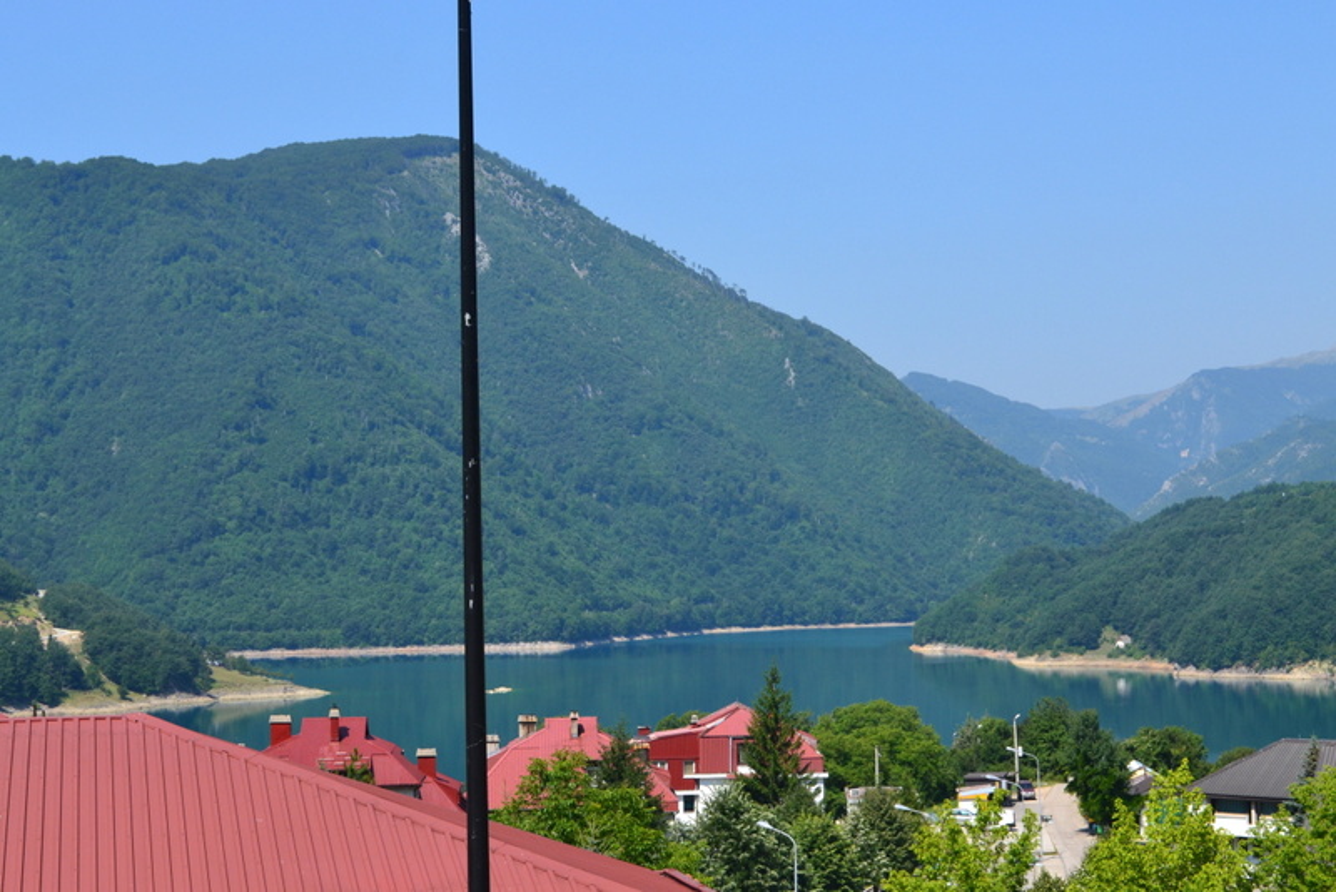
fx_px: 2227
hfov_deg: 33.4
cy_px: 446
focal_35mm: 60
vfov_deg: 22.6
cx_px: 668
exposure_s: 1/400
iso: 400
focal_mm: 40
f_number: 11
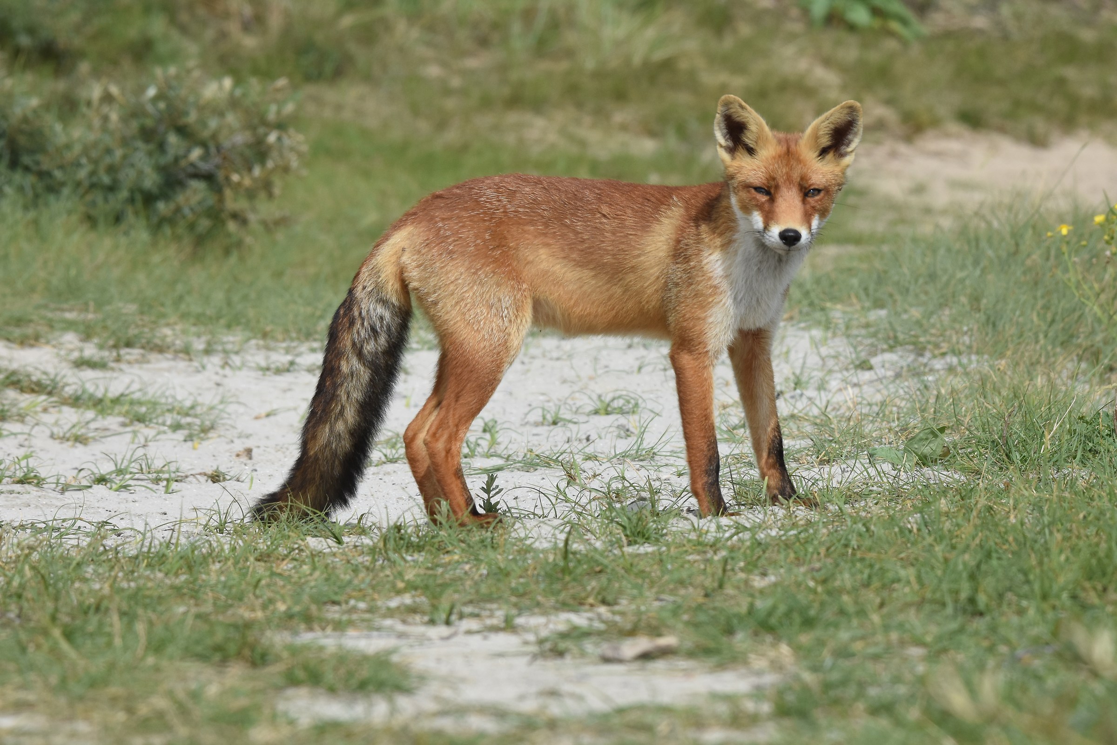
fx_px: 9308
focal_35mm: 300
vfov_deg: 4.6
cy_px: 372
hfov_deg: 6.9
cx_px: 558
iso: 500
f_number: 9
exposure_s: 1/1250
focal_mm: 200
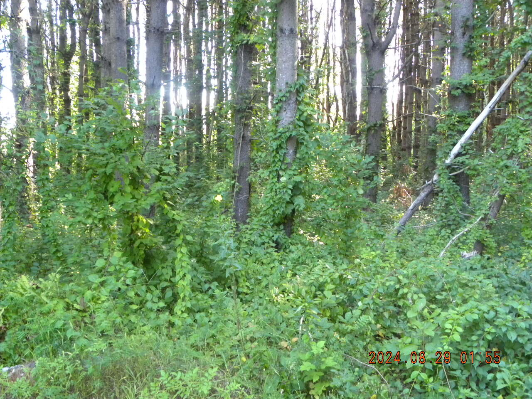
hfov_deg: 50.1
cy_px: 200
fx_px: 569
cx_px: 266
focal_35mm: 37
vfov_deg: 38.7
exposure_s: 1/46.1
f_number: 3.2
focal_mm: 6.6
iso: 400
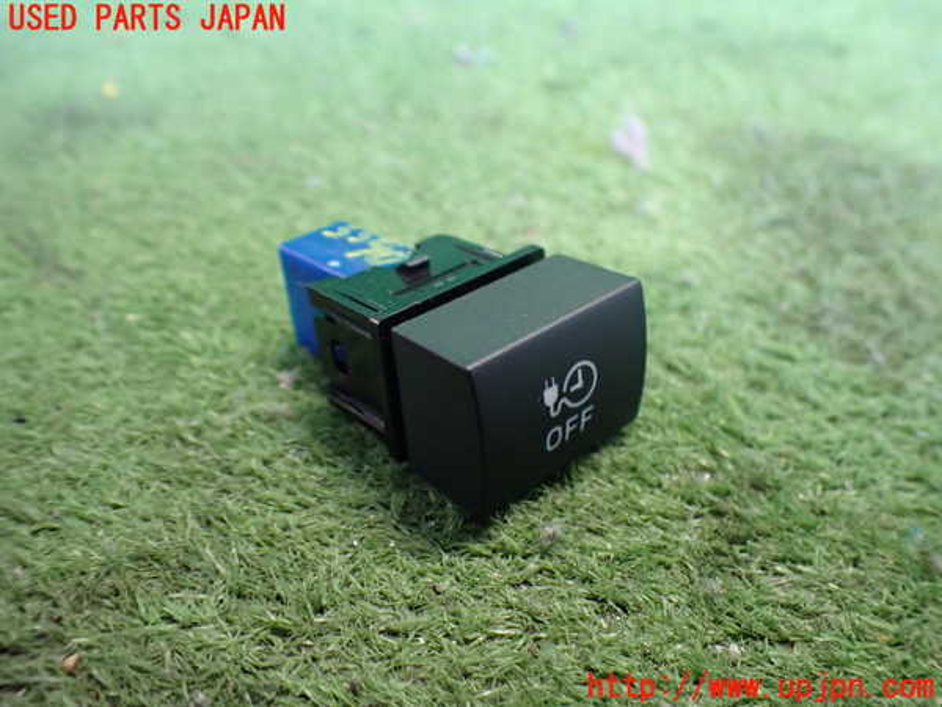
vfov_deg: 46.8
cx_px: 471
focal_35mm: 30
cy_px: 354
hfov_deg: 60.0
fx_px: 816
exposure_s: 1/50
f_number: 2.3
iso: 800
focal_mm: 5.4
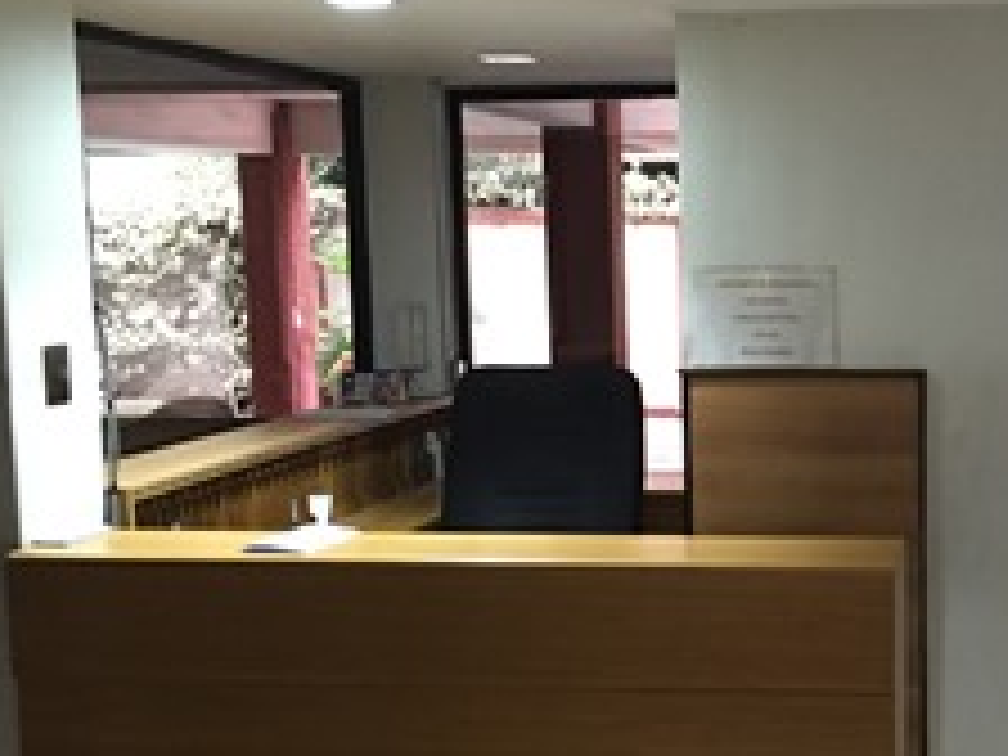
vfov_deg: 25.2
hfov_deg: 32.0
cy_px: 436
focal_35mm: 58
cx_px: 855
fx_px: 1689
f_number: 2.2
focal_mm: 4.15
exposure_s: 1/20
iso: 250
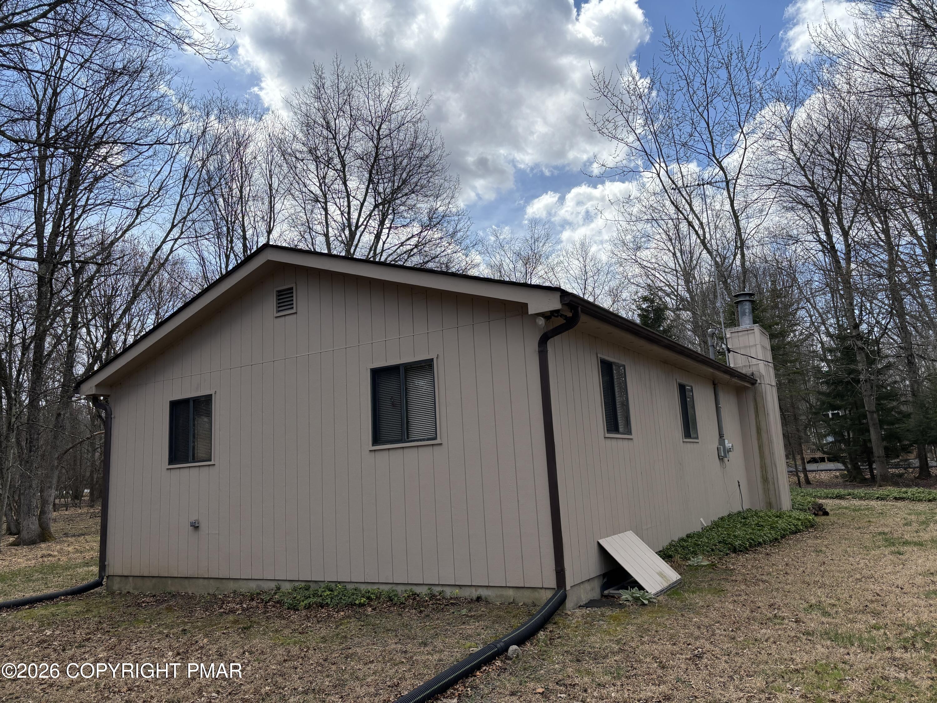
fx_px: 704
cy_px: 352
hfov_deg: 67.3
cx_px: 468
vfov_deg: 53.1
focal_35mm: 26
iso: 50
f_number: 1.6
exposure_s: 1/2933
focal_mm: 5.96
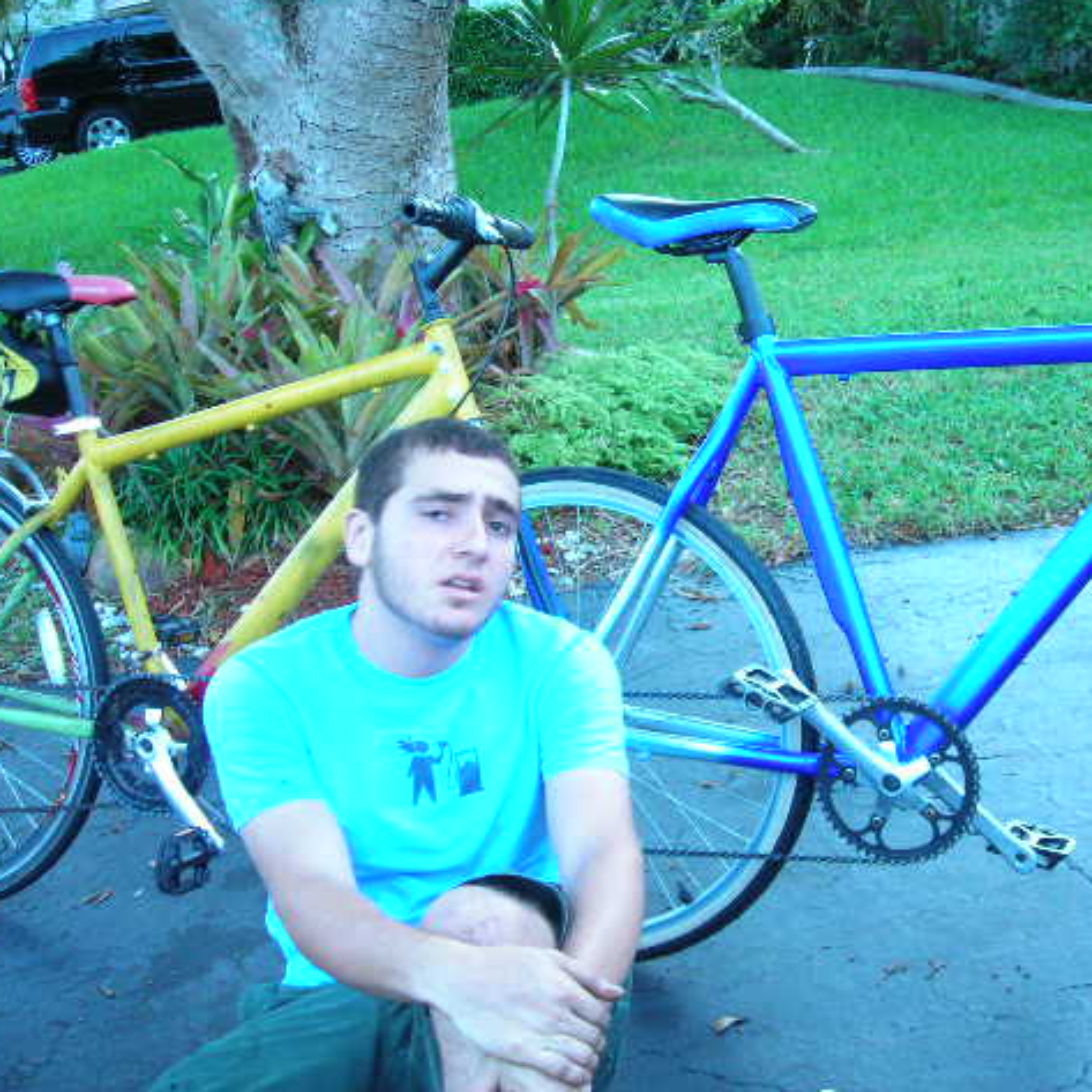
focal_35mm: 49
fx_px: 1749
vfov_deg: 34.7
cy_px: 540
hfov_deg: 34.5
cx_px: 670
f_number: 3.3
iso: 200
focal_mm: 6.8
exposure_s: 1/2
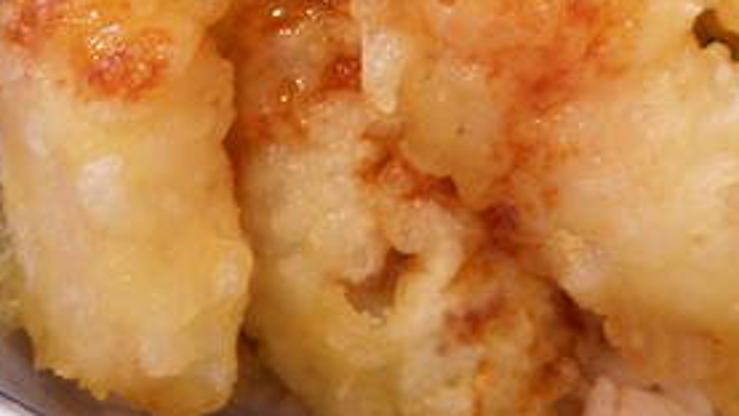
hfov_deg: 38.5
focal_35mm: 54
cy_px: -96
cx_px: 394
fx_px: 1058
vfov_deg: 20.6
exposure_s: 1/6
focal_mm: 4.5
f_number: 3.7
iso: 80
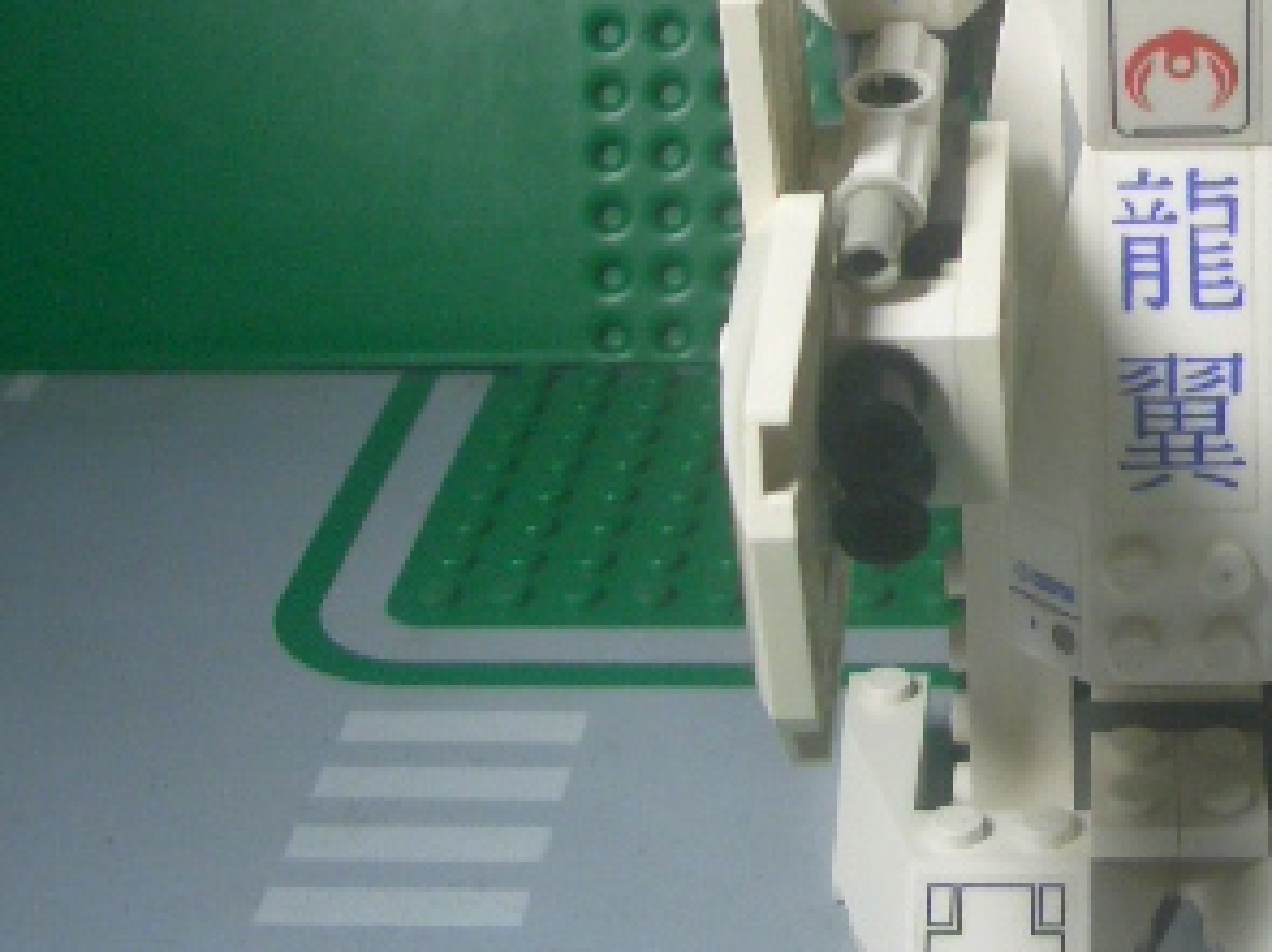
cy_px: 202
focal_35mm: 76
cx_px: 1177
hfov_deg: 24.8
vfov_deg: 19.2
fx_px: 2792
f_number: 2.6
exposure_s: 1/60
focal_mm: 5.8
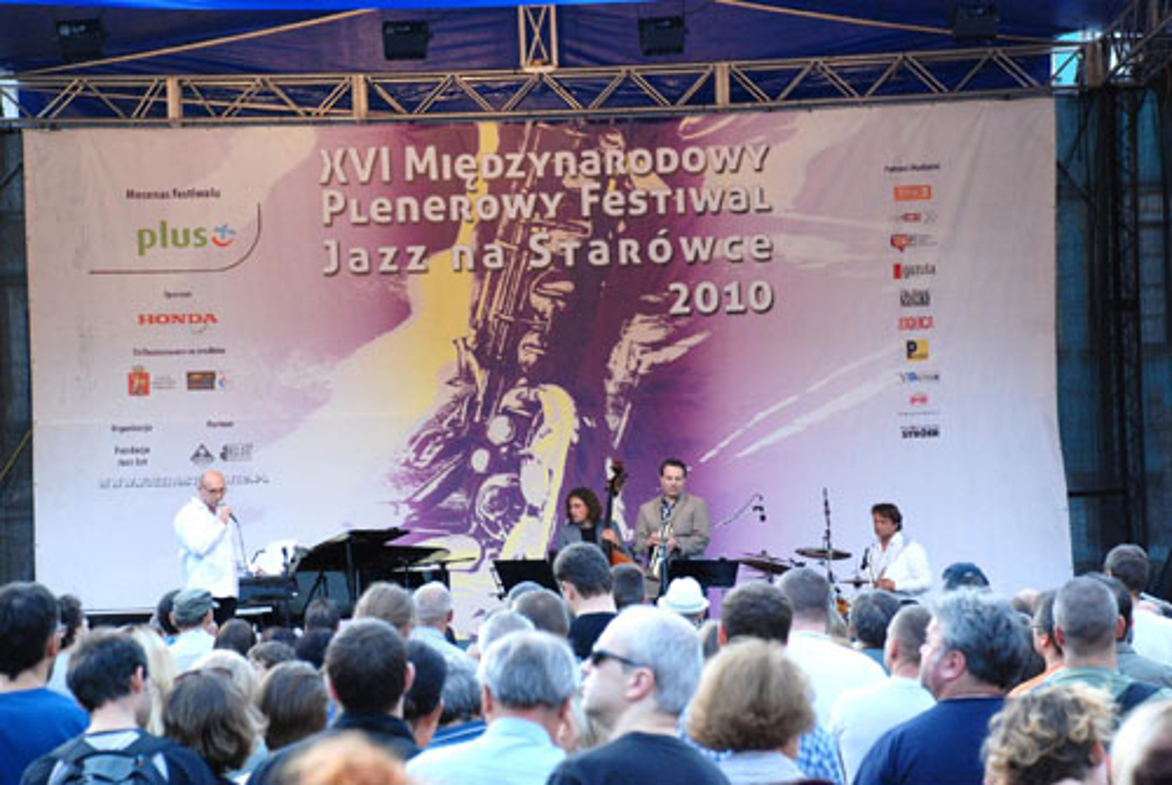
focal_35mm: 120
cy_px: 392
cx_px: 586
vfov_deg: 11.5
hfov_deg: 17.0
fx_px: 3912
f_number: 5.6
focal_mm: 80
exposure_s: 1/80
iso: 800
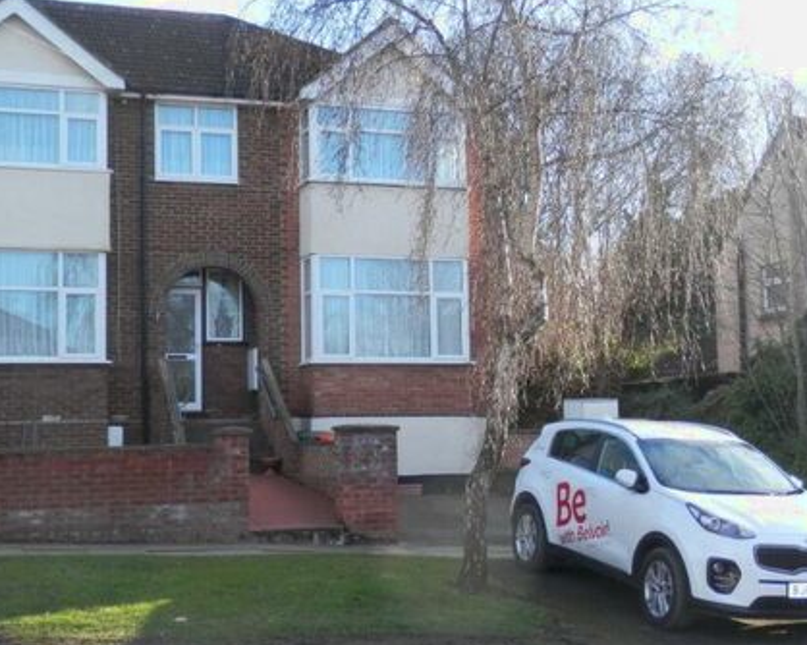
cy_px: 327
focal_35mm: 54
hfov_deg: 34.8
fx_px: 1289
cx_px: 419
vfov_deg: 28.1
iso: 80
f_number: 3.4
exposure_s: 1/200
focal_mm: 6
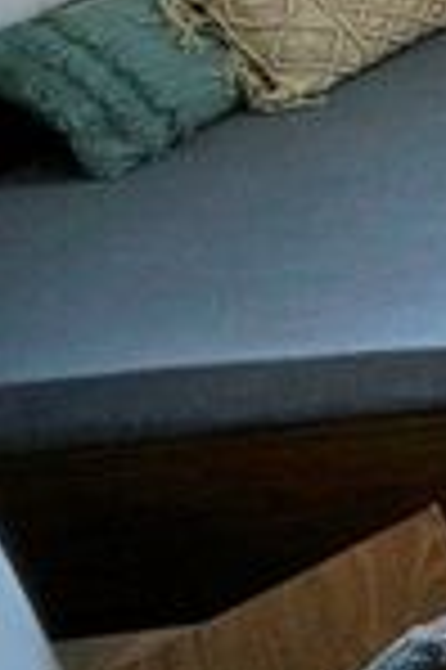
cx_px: 1439
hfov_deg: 10.6
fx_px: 1192
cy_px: -126
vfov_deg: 27.7
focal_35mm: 64
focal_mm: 1.7
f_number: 2.2
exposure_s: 1/50
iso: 40
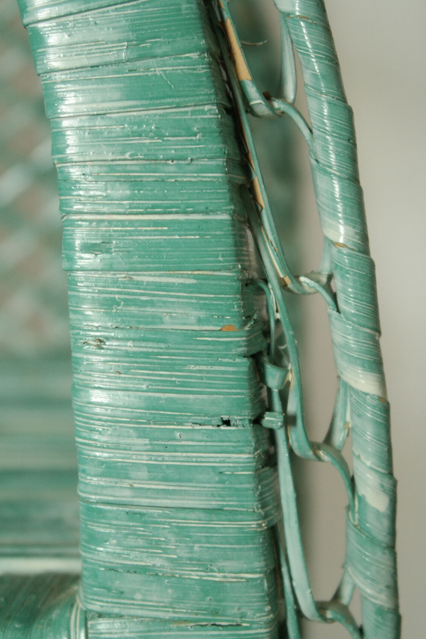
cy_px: 322
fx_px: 1385
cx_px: 211
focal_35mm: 78
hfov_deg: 17.5
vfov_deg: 26.0
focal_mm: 50
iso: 800
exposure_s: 1/30
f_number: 5.6
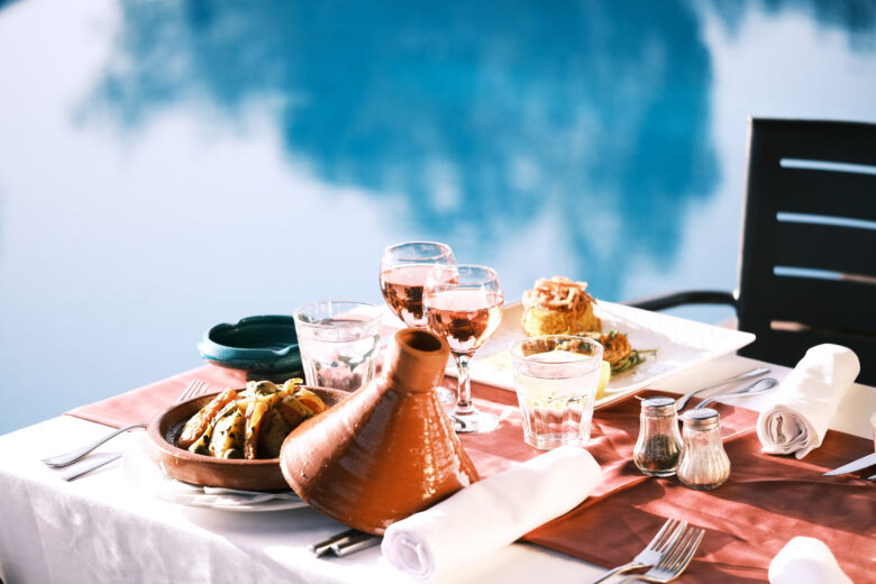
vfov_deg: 11.4
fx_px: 2920
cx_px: 438
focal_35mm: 120
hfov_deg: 17.1
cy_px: 292
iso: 200
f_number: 2.8
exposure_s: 1/640
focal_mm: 80
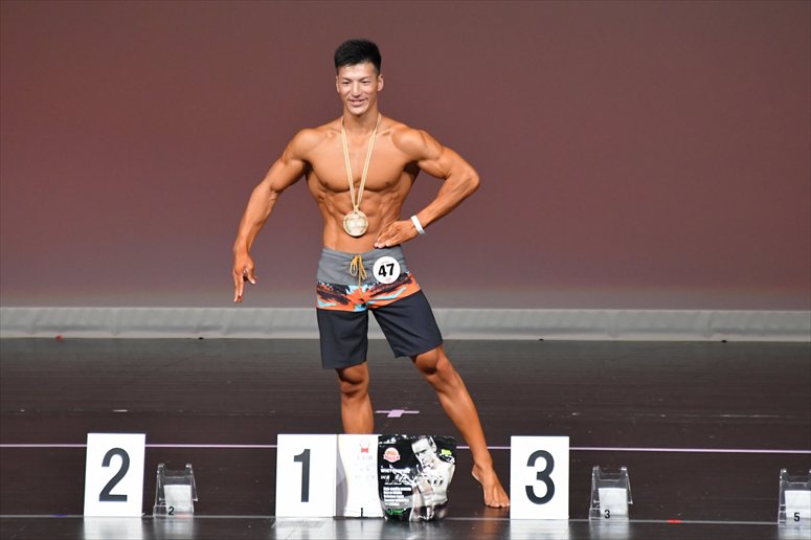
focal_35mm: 345
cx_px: 406
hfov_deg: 6.0
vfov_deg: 4.0
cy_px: 270
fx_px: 7768
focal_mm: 230
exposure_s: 1/400
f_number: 5.6
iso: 4000
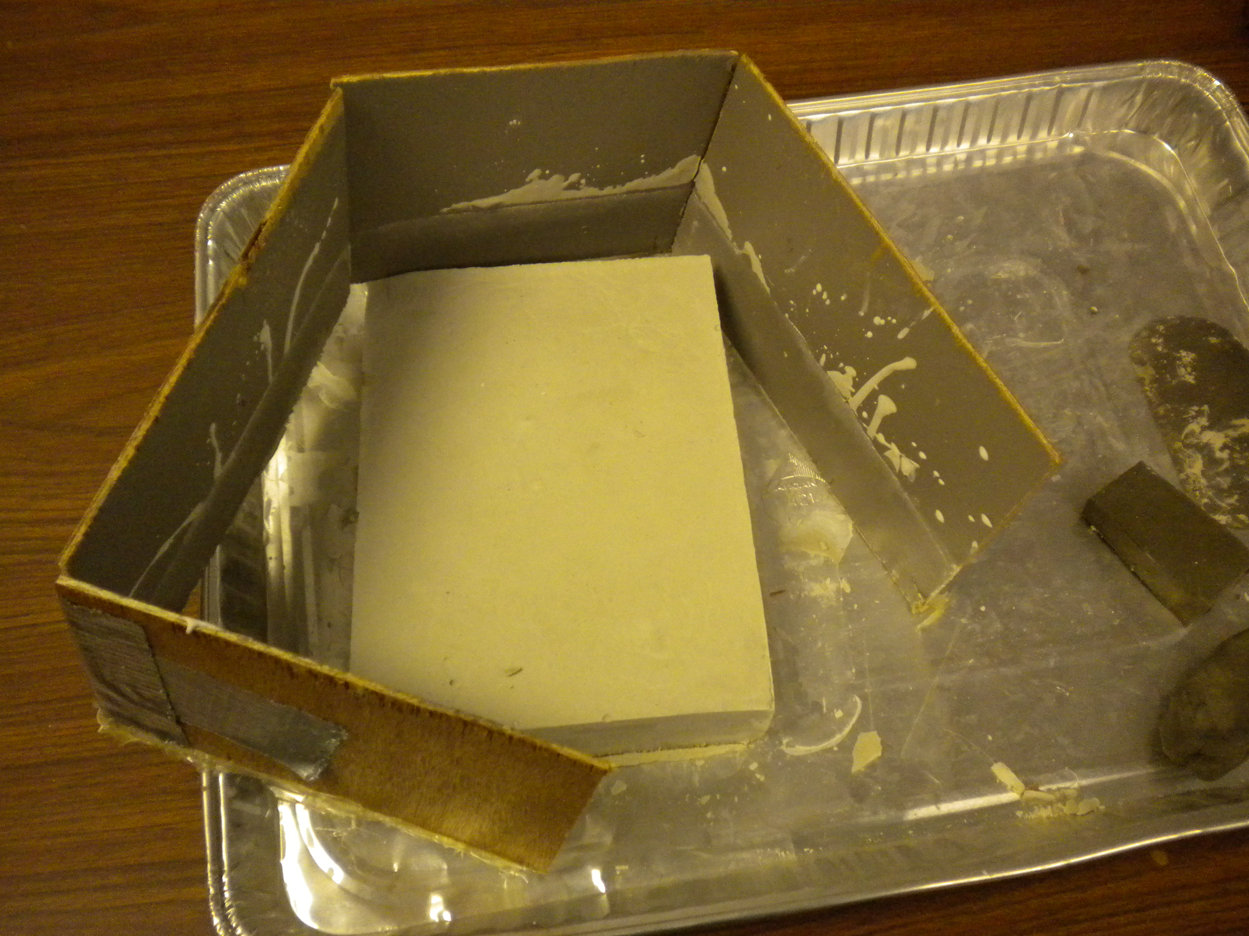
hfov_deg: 52.6
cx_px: 624
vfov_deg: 40.7
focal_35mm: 35
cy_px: 468
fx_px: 1263
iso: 587
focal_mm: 6.3
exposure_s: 1/62
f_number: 3.1
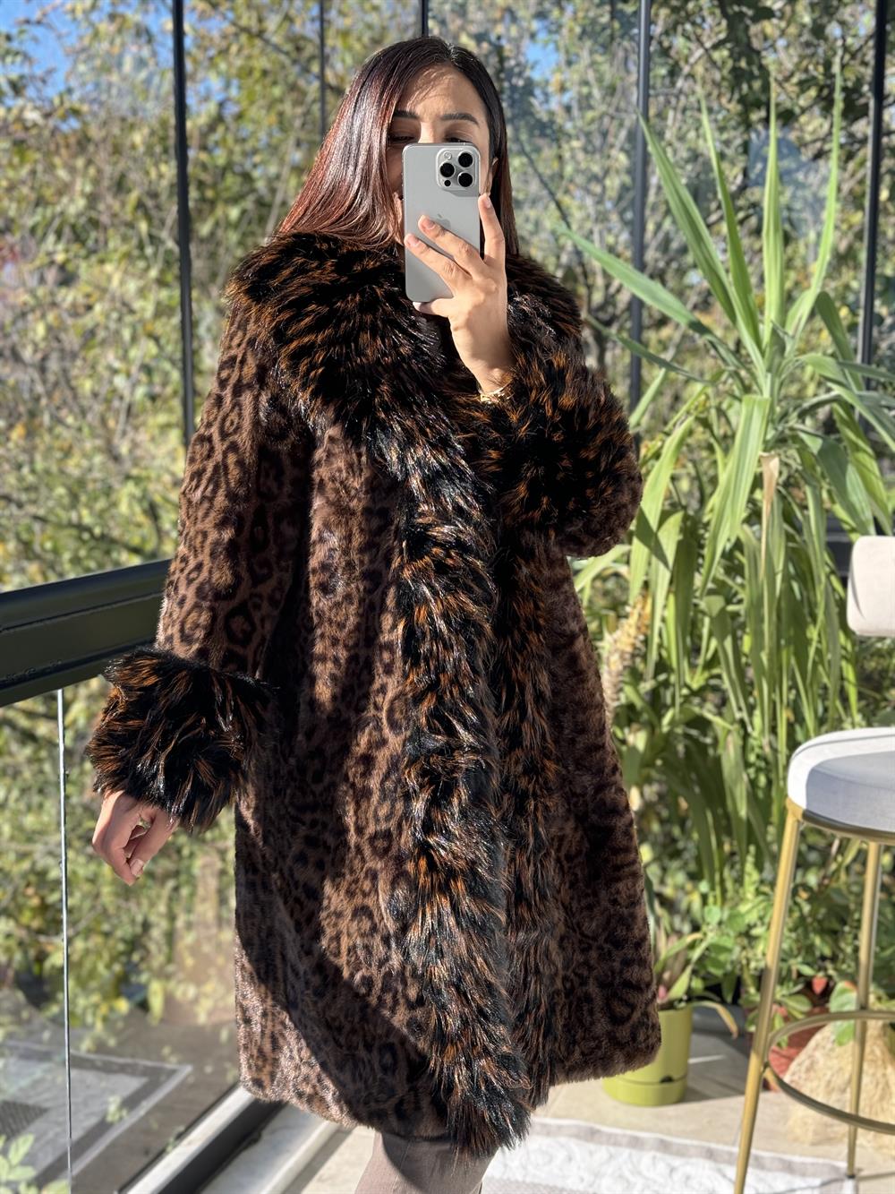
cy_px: 597
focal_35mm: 48
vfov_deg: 39.7
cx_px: 448
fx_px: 1654
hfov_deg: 30.3
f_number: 1.78
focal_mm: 6.76
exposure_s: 1/407
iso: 64
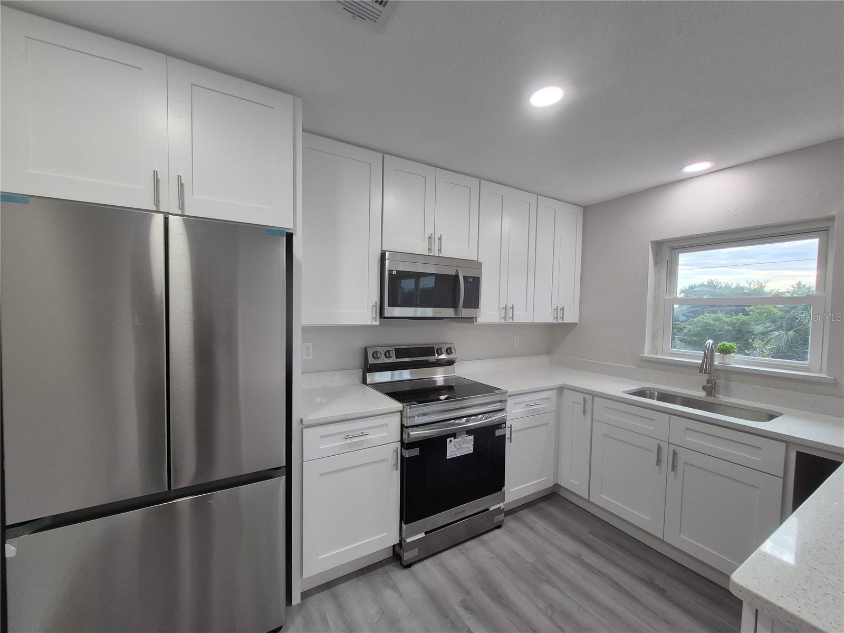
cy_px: 316
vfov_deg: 89.9
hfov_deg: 106.2
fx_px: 317
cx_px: 422
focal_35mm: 13
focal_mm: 1.74
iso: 80
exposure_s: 1/60
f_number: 2.2
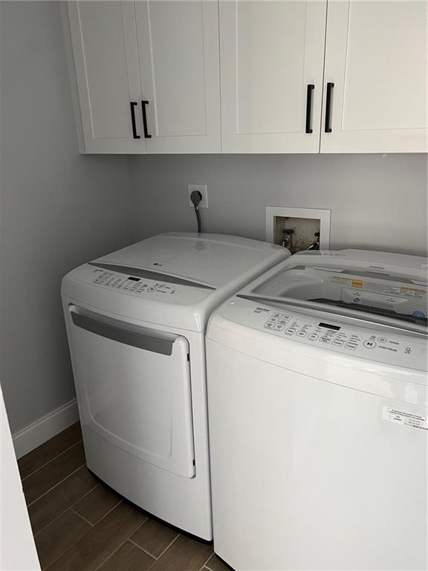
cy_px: 286
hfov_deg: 53.1
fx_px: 429
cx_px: 214
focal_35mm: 26
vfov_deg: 67.3
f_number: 1.5
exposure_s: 1/60
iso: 200
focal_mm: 5.7
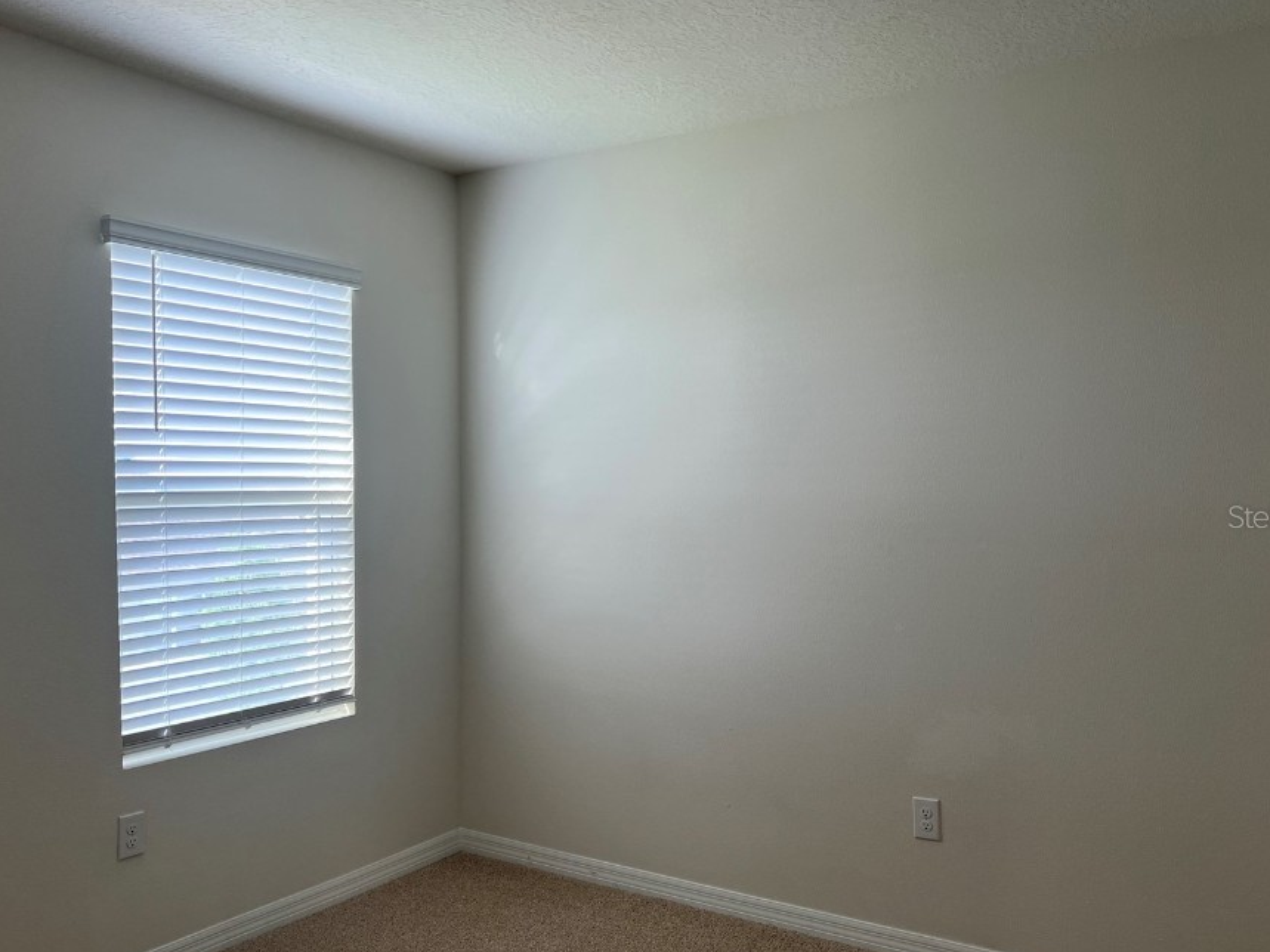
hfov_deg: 58.3
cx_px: 611
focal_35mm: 31
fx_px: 1137
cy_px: 516
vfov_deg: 45.4
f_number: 1.5
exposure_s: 1/120
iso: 64
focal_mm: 5.7
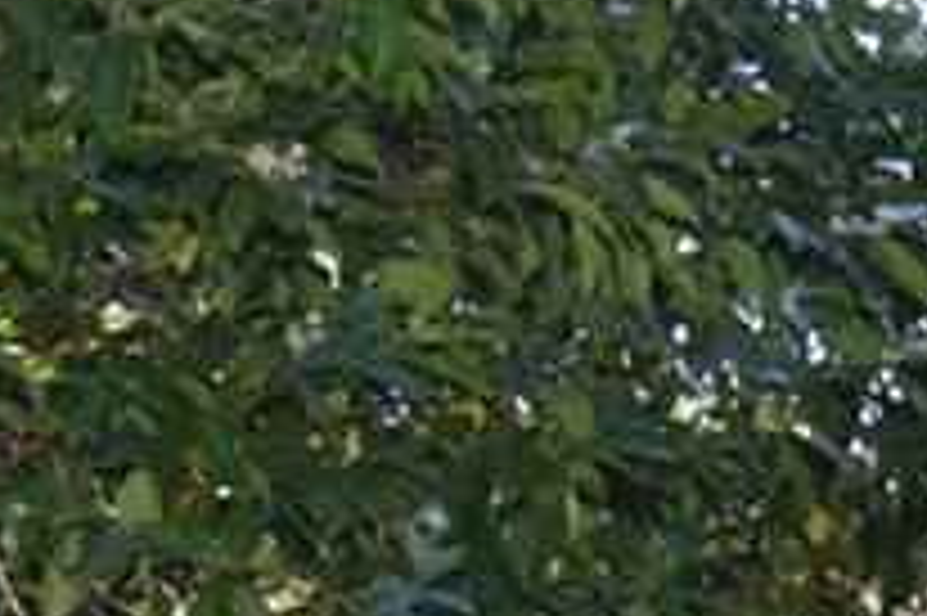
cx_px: 954
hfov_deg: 9.7
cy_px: 1886
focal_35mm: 210
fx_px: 5403
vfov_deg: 6.0
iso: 160
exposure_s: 1/125
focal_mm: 18
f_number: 4
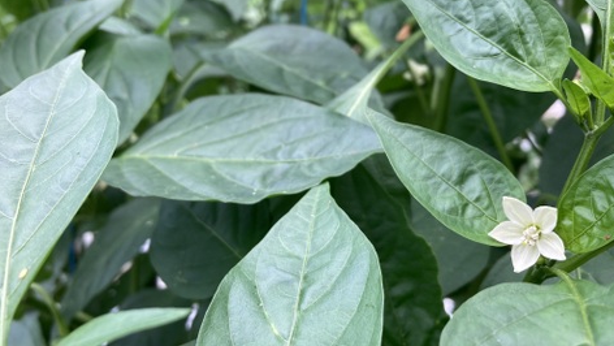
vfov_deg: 37.8
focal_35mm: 31
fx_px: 505
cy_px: 164
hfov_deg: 62.6
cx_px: 310
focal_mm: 3.99
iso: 20
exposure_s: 1/170
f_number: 1.8
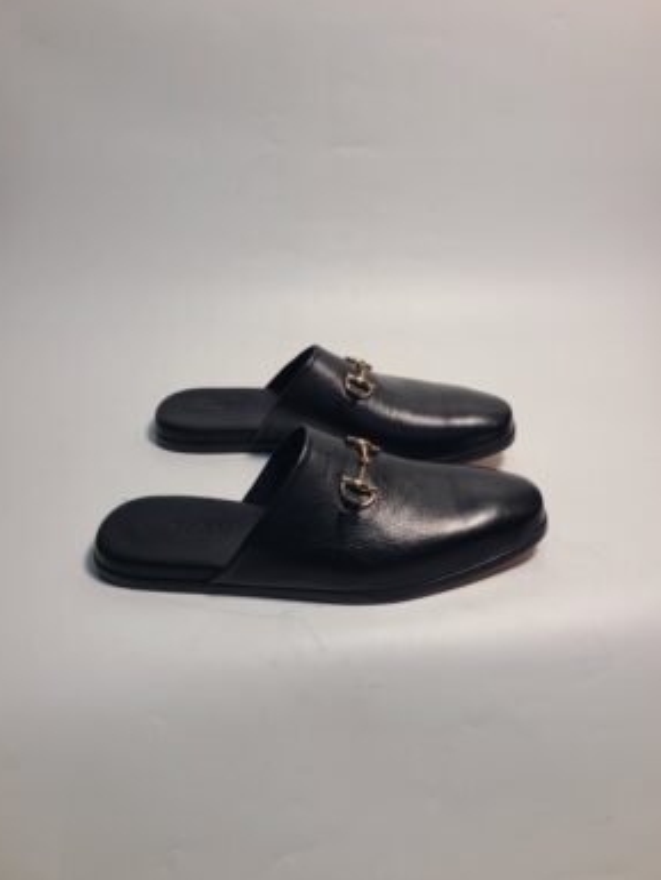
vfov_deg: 65.3
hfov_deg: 51.4
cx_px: 327
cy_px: 432
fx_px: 687
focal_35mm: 27
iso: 40
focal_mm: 5.4
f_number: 1.8
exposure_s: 1/135
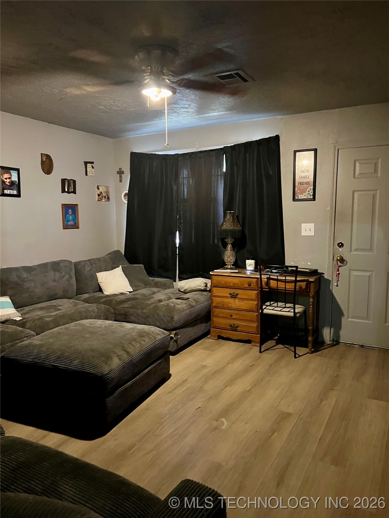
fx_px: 390
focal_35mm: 26
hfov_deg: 53.1
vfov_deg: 67.3
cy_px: 259
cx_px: 194
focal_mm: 5.7
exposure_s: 1/30
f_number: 1.5
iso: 800
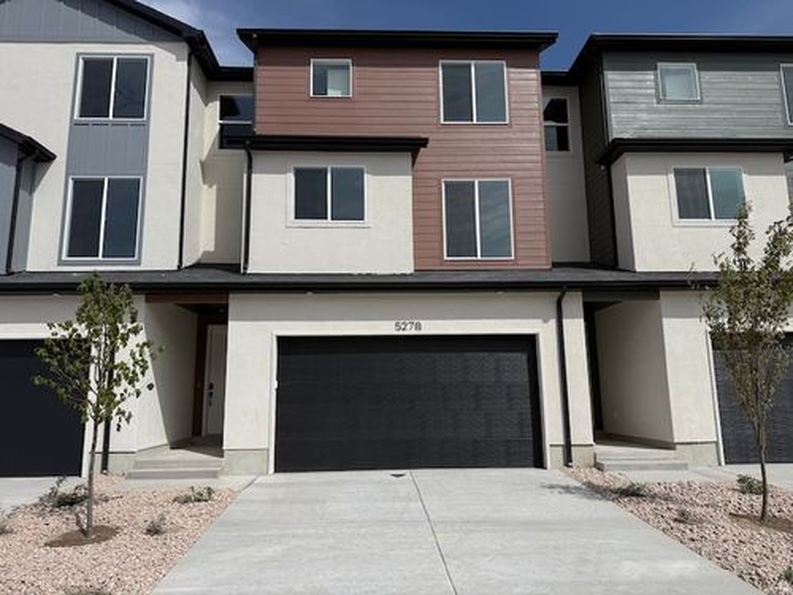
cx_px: 396
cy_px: 298
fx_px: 550
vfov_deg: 56.8
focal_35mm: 24
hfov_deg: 71.6
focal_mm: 6.76
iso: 80
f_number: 1.78
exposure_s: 1/9091
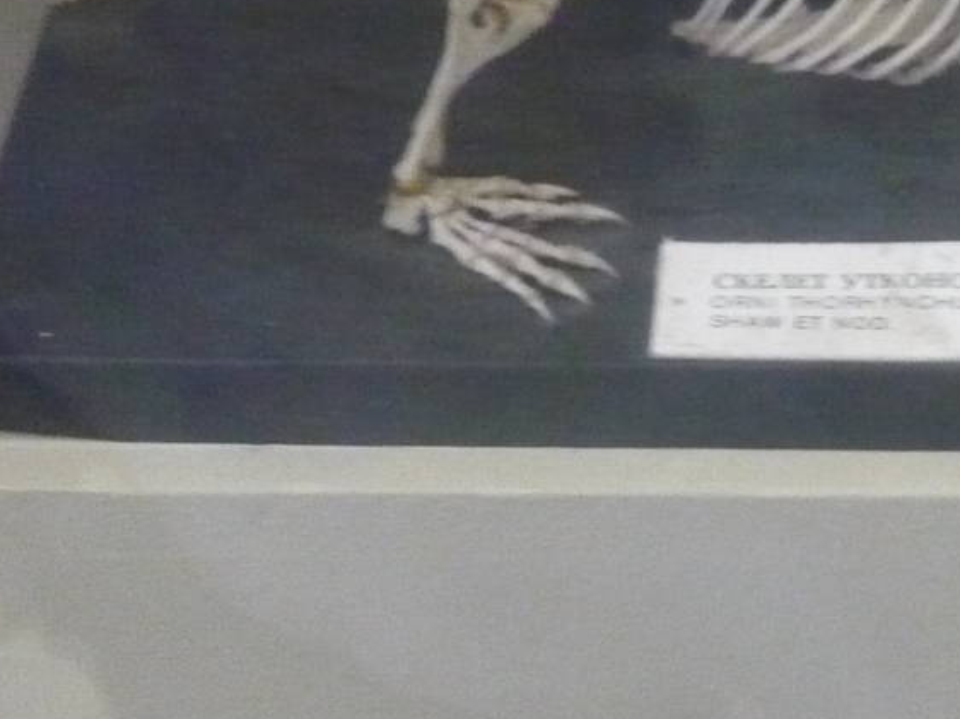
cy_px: 84
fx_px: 2606
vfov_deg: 15.5
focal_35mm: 94
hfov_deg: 20.4
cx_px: 902
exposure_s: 1/13
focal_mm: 5.5
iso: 800
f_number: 2.8
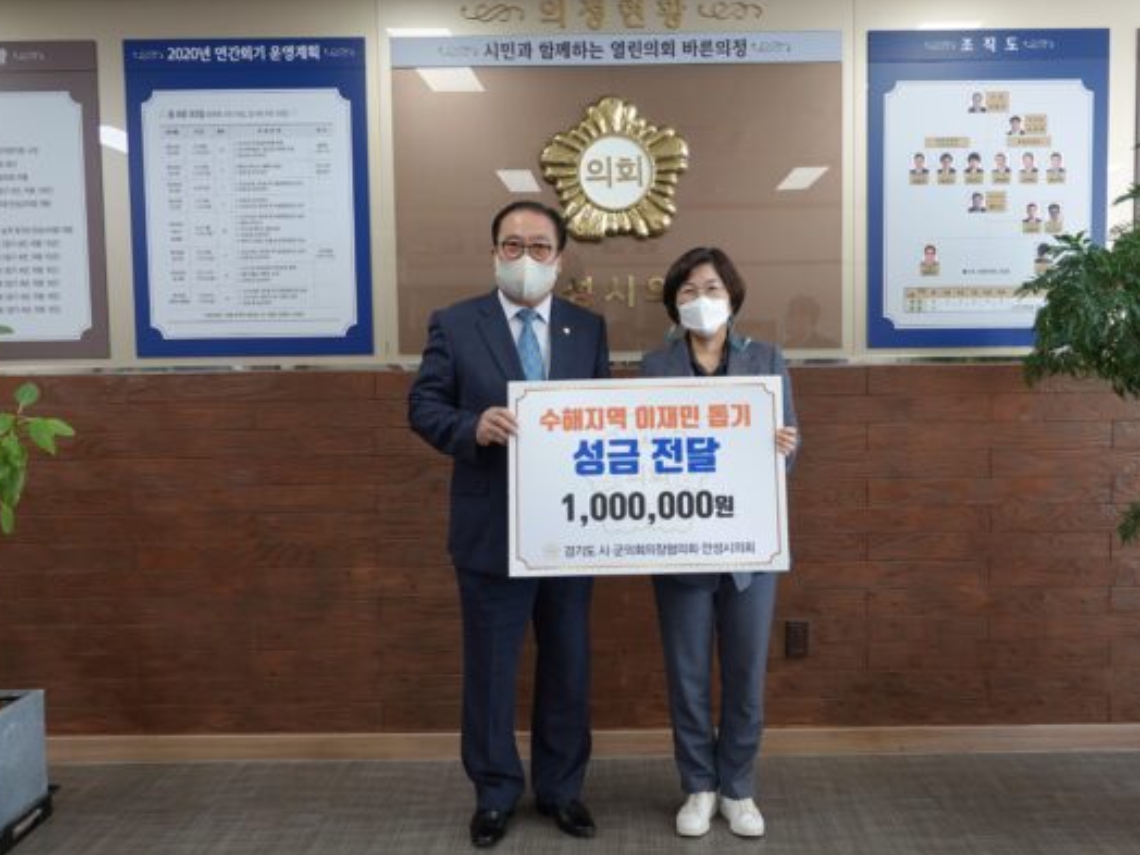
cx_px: 620
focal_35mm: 33
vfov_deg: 42.9
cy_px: 429
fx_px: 1087
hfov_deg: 55.3
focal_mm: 11.03
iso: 125
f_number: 2.8
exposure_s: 1/30
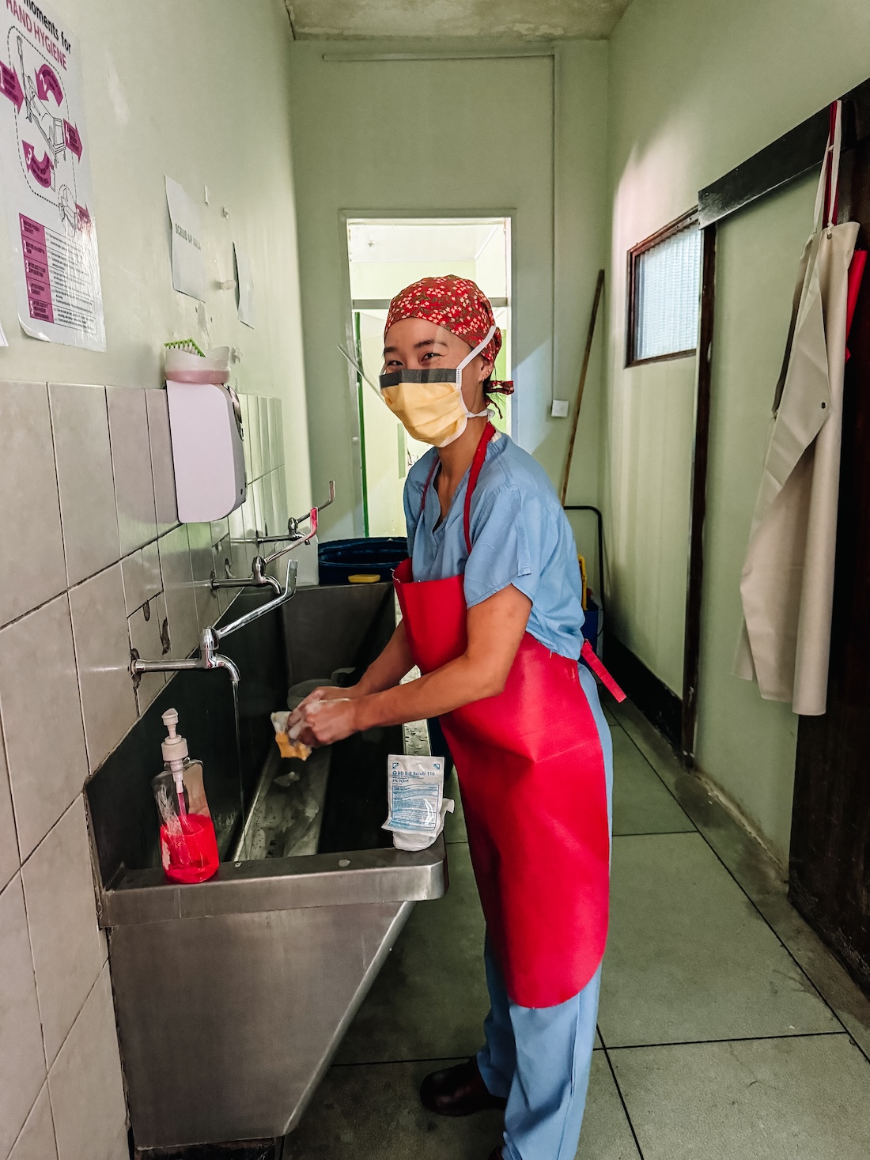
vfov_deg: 71.6
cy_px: 580
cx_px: 435
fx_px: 804
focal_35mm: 24
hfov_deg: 56.8
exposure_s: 1/35
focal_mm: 6.76
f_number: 1.8
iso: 800
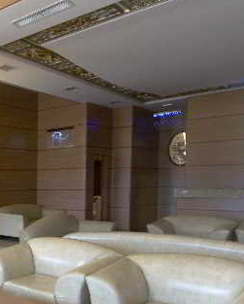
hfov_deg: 28.1
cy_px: 199
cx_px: -119
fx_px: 324
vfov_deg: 49.5
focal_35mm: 36
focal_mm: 10
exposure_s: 1/15
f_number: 4
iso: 200
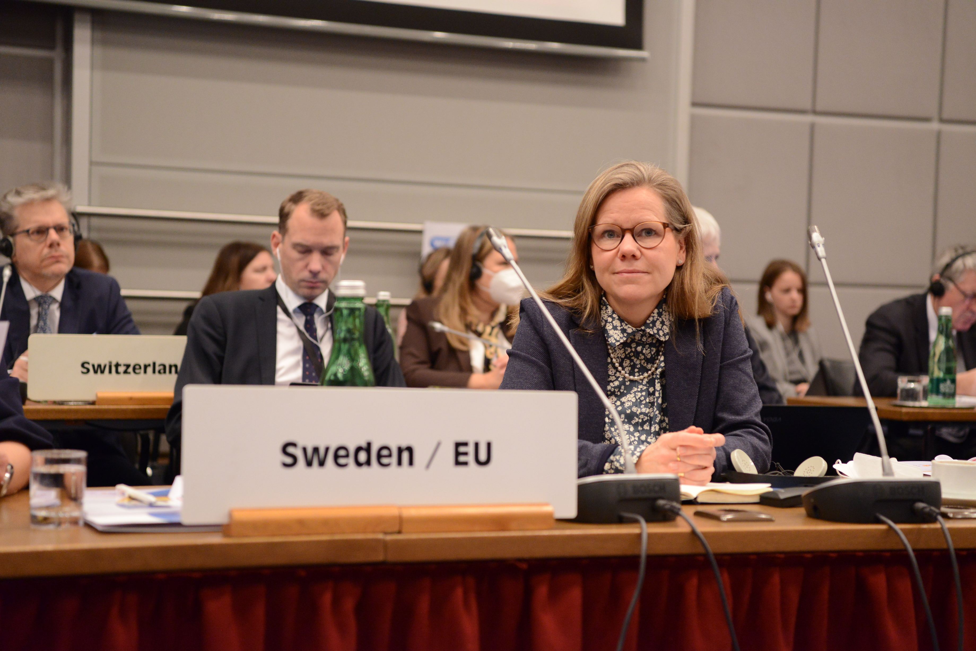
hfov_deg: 28.8
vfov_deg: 19.5
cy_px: 326
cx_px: 488
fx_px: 1898
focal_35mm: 70
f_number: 3.5
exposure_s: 1/125
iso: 3200
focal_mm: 70
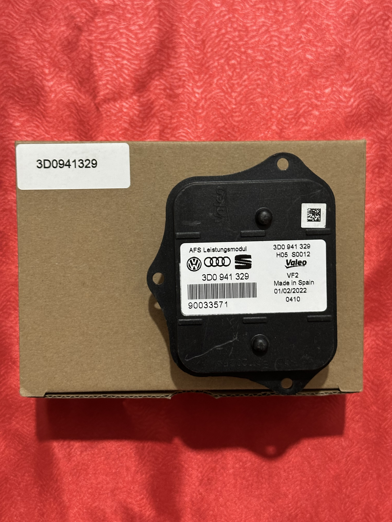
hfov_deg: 30.3
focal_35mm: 48
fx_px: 725
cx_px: 196
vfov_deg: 39.7
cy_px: 261
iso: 320
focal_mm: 6.86
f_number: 1.78
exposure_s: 1/33
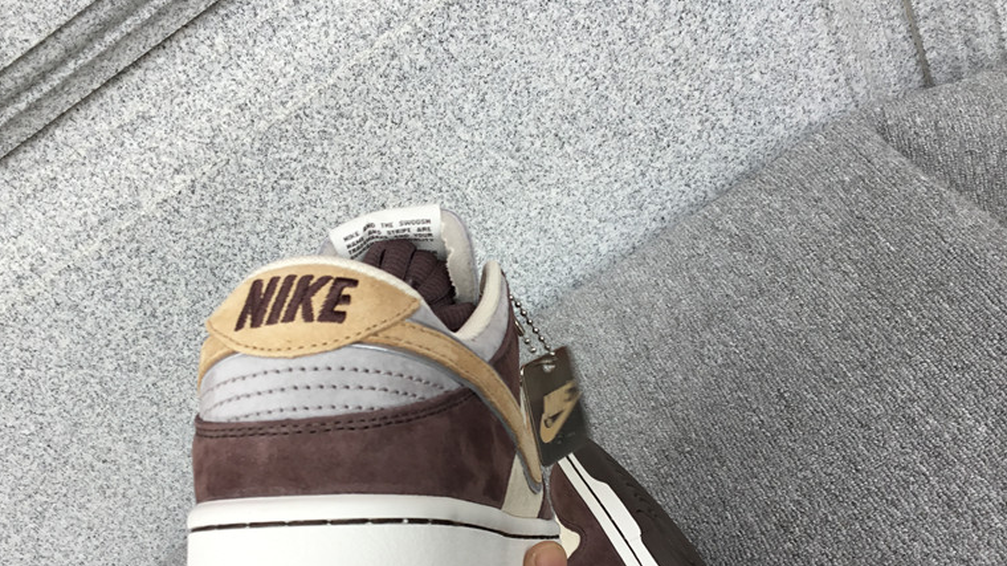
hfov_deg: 50.5
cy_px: 382
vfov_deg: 29.4
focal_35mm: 40
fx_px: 1068
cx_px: 472
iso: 25
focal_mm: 3.3
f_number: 2.4
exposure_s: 1/101
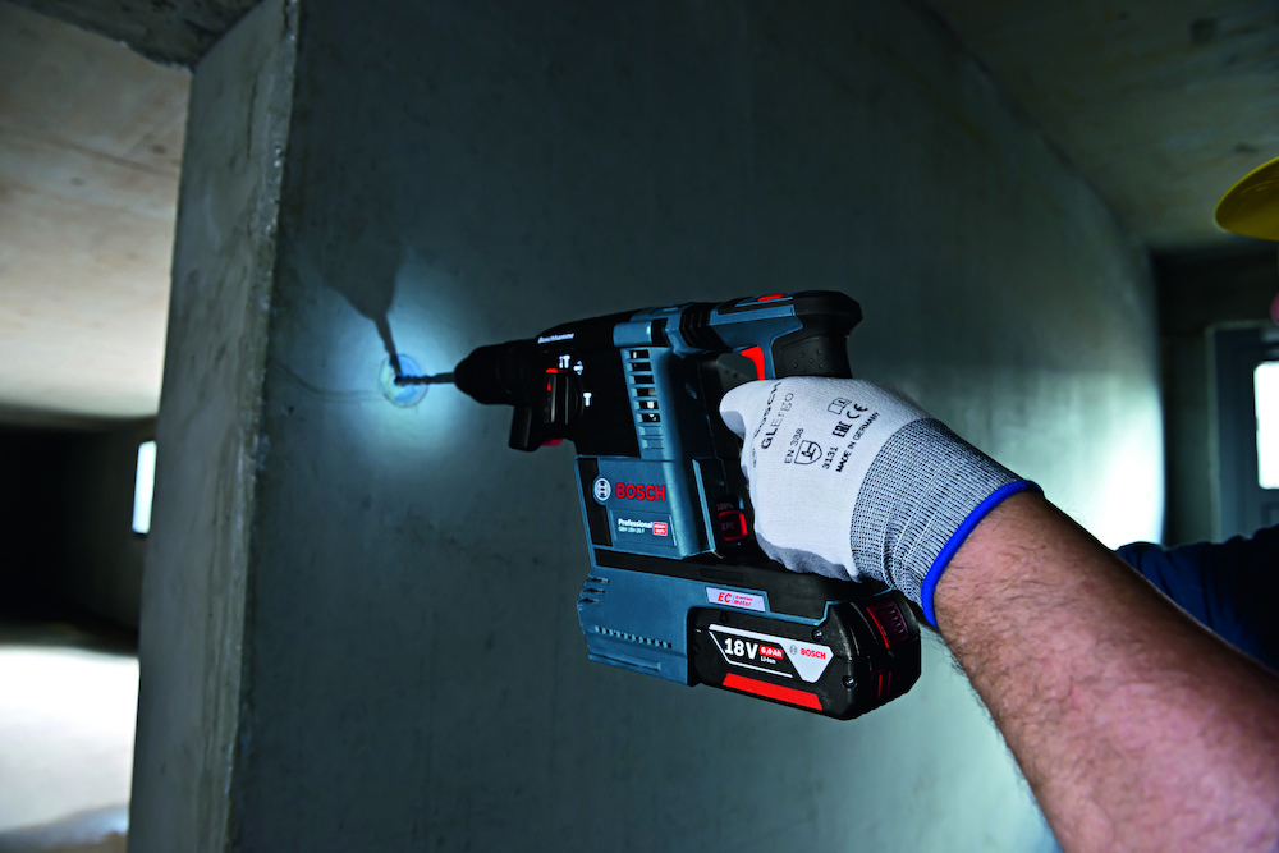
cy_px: 426
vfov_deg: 53.1
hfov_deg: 73.7
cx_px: 640
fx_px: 853
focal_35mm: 24
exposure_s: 1/60
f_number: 5.6
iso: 1000
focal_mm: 24
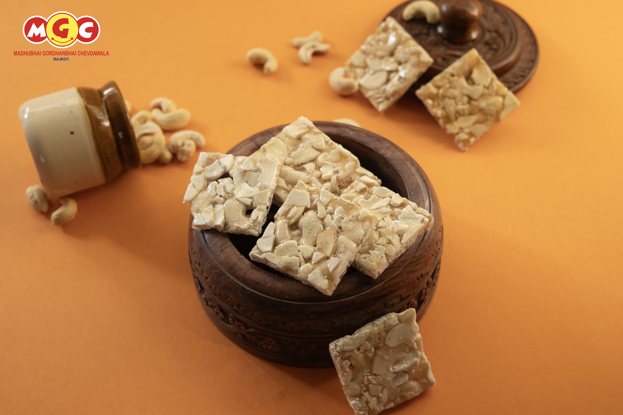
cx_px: 312
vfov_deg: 27.0
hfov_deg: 39.6
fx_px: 865
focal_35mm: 50
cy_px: 208
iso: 800
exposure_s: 1/160
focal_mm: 50
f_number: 5.6
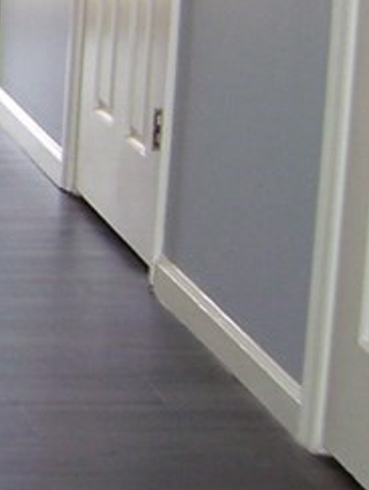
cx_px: -583
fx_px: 2027
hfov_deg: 9.1
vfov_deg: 13.1
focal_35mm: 143
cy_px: -216
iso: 125
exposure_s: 1/60
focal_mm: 5.6
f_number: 2.7
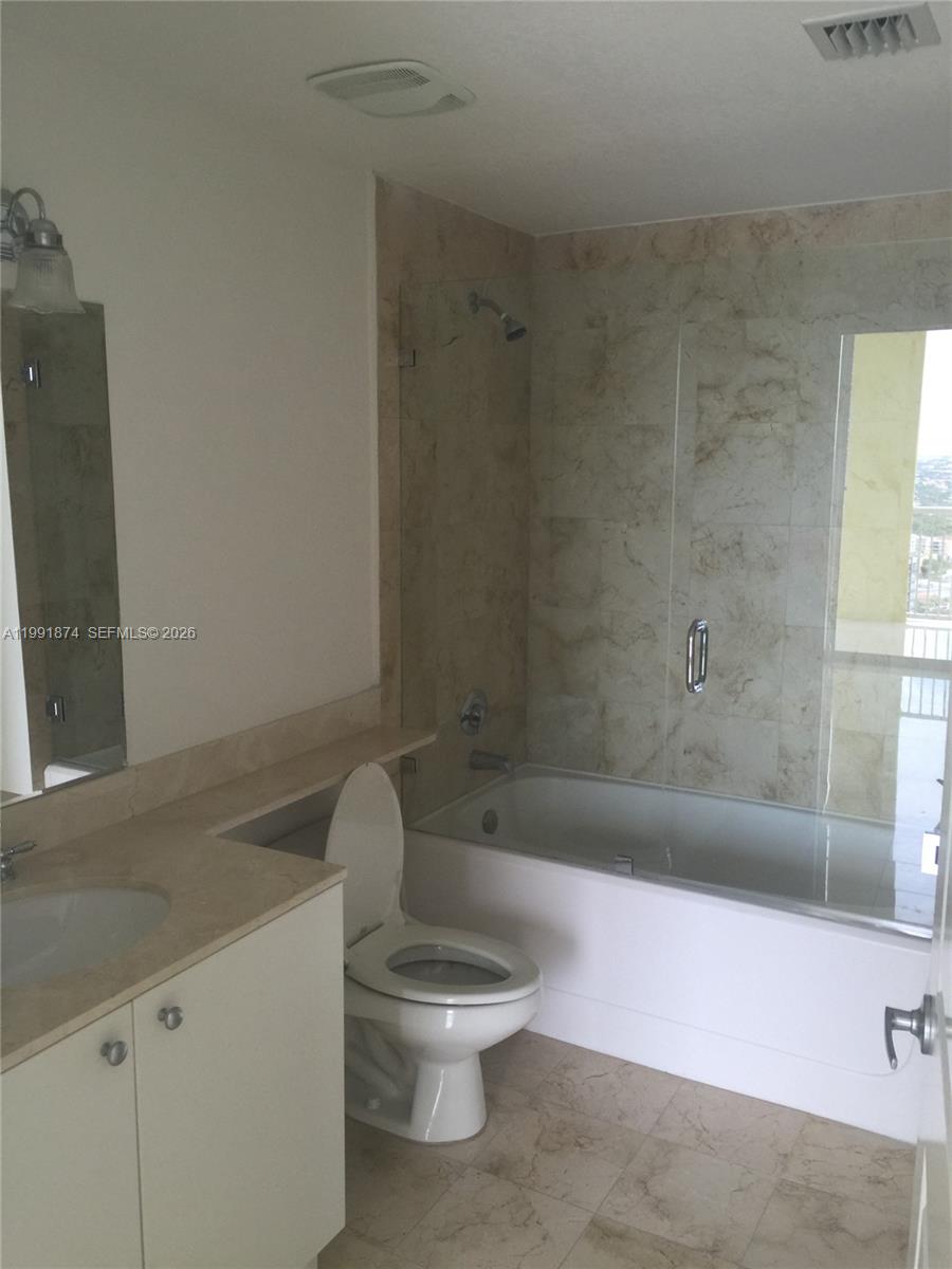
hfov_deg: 48.2
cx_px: 476
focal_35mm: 29
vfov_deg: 61.7
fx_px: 1063
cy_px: 634
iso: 40
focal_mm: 4.15
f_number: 2.2
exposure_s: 1/30
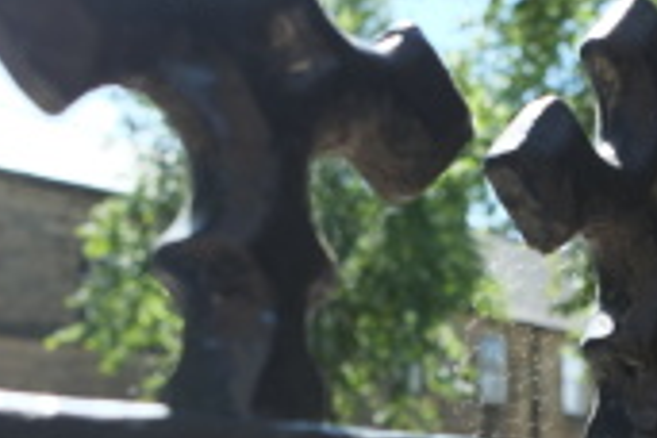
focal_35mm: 82
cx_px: 707
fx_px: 1496
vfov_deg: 16.4
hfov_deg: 23.4
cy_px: 405
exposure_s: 1/320
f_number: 5.6
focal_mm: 23
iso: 400
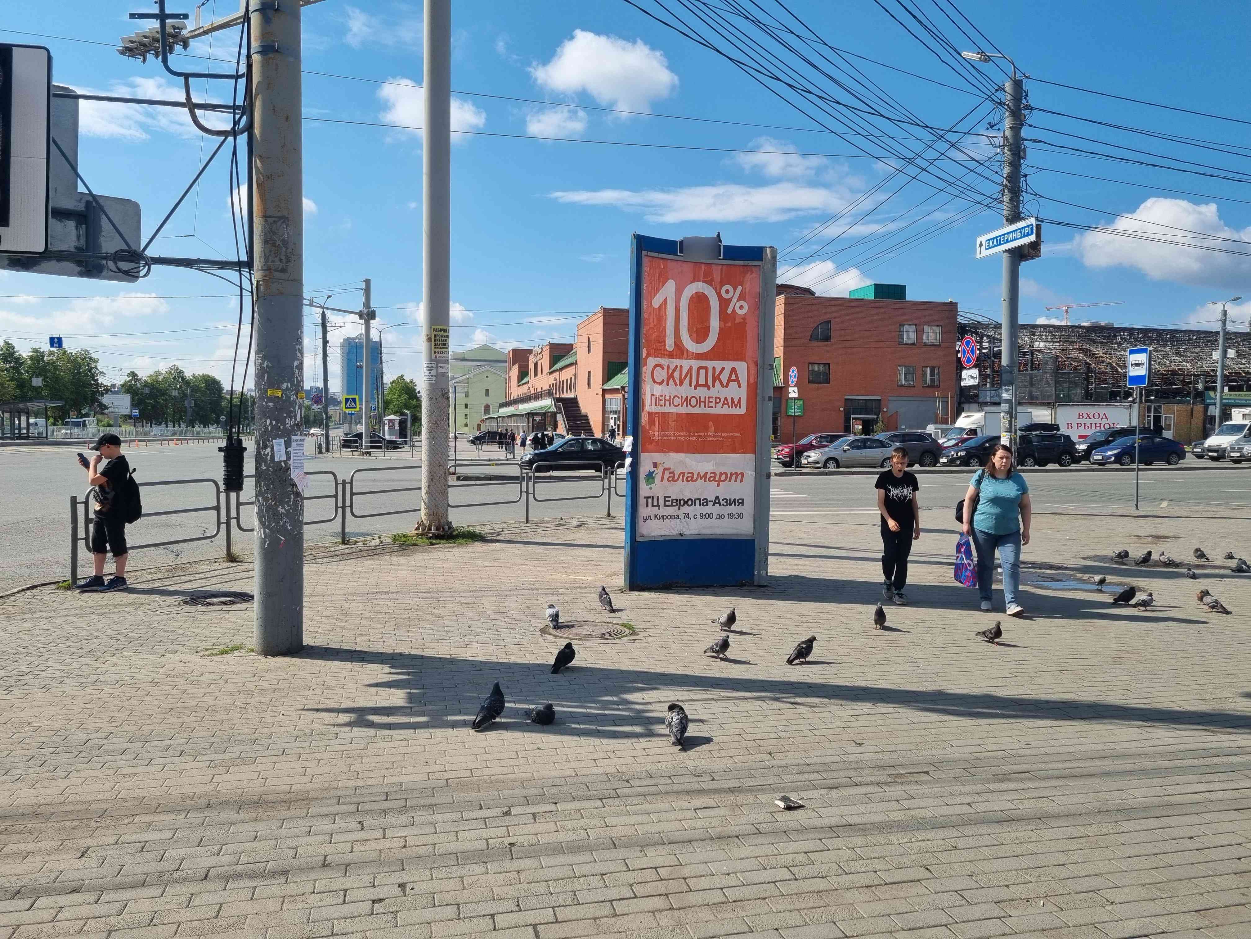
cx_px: 626
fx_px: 940
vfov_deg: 53.1
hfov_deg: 67.3
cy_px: 470
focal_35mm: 26
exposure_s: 1/3296
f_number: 1.8
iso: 50
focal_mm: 5.4
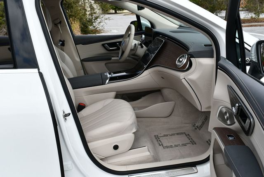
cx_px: 132
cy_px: 88
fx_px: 264
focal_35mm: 36
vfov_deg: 36.9
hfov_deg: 53.1
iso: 160
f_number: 8
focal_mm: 18
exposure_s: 1/250
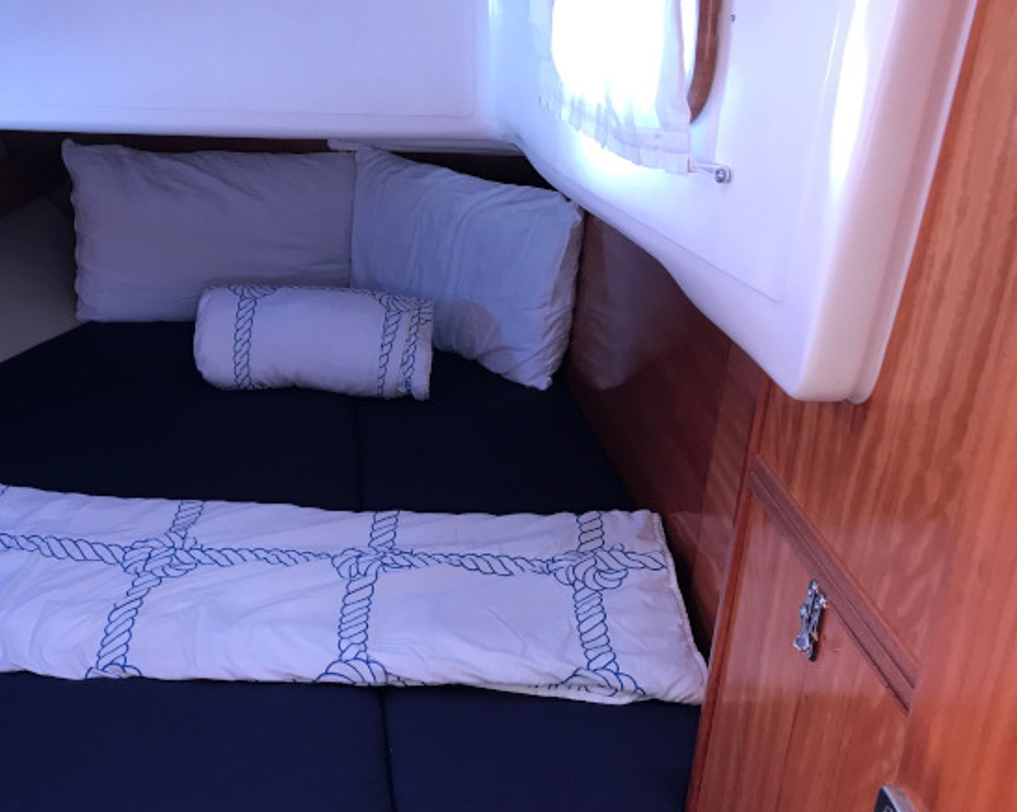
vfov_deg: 37.3
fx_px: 1203
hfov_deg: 45.0
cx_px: 320
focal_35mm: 40
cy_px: 429
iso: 40
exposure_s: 1/19
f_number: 1.8
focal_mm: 3.99
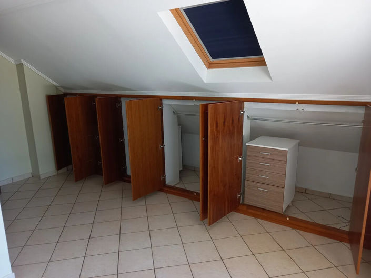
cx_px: 186
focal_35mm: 25
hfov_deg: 69.4
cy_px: 139
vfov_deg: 54.8
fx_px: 268
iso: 125
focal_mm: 4.6
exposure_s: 1/60
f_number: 2
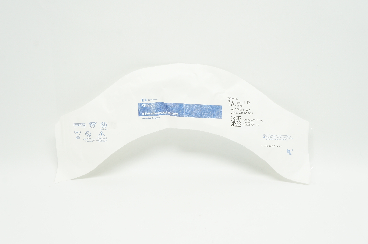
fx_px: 460
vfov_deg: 29.8
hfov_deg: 43.6
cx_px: 184
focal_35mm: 45
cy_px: 122
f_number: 9
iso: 400
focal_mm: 30
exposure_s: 1/25
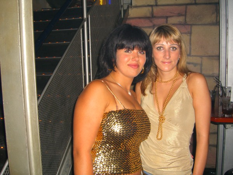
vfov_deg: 37.7
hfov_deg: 49.0
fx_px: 256
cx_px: 116
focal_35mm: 38
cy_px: 88
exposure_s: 1/60
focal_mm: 7.9
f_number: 2.8
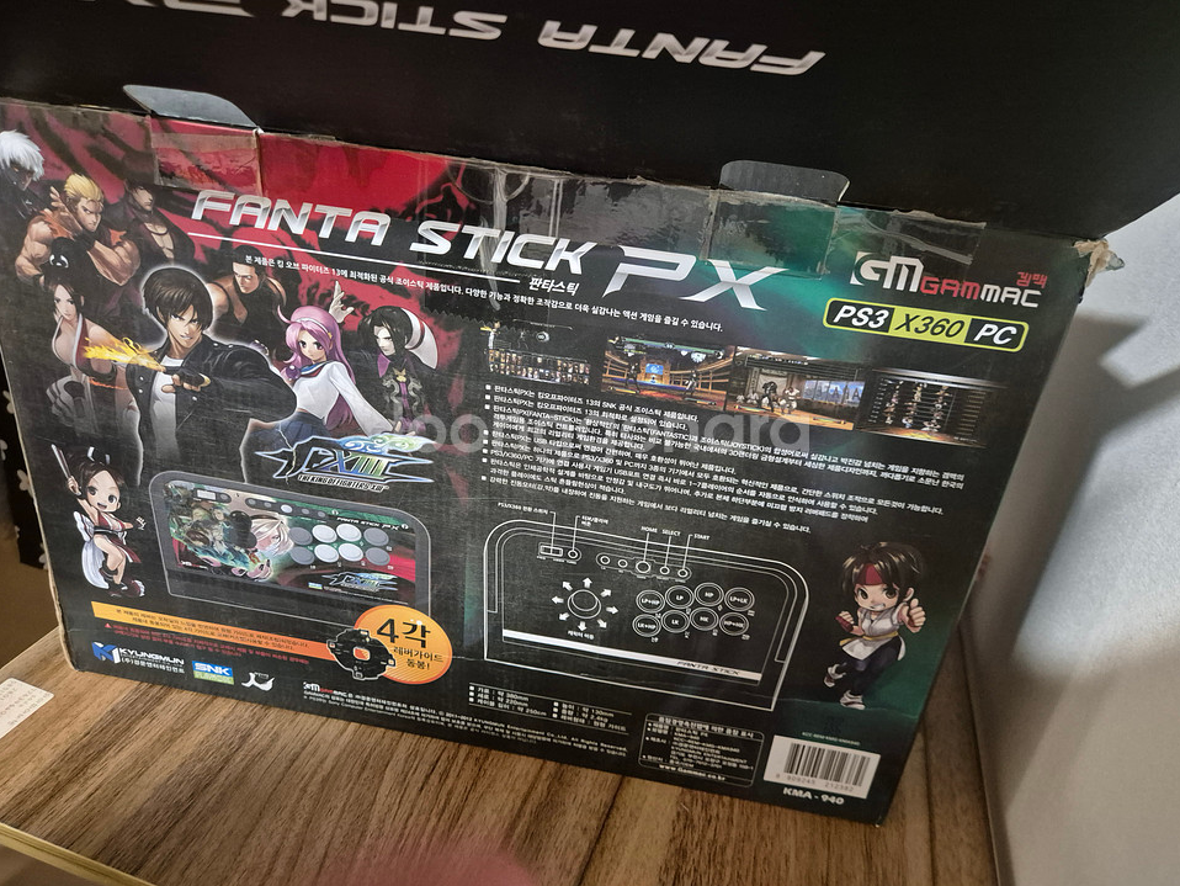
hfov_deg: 71.6
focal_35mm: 24
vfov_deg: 56.8
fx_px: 818
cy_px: 433
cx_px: 591
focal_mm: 5.4
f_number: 1.8
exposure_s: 1/60
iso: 2000
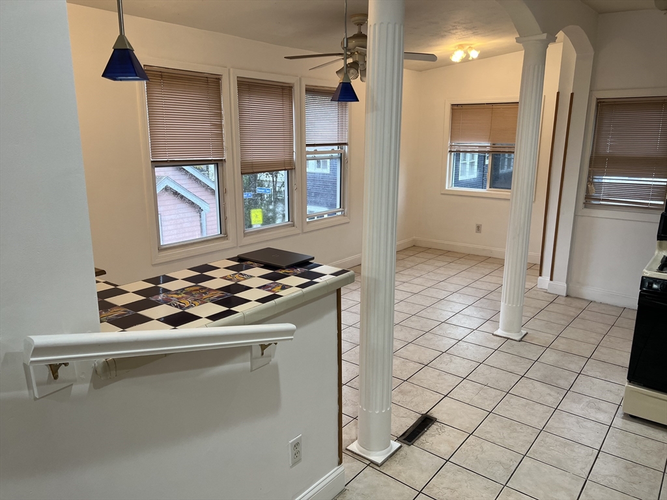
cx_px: 334
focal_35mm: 26
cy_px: 250
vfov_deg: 53.1
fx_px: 501
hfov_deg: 67.3
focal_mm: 5.7
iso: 100
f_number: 1.5
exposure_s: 1/120
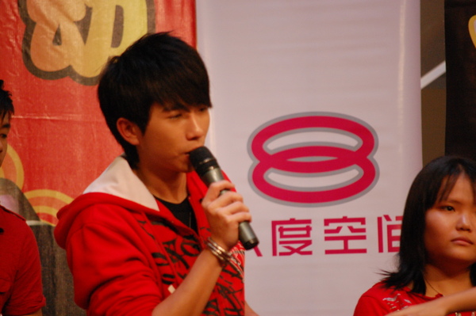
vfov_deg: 4.6
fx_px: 3963
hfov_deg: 6.9
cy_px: 158
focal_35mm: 300
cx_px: 238
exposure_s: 1/125
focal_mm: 200
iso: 1400
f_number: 5.6
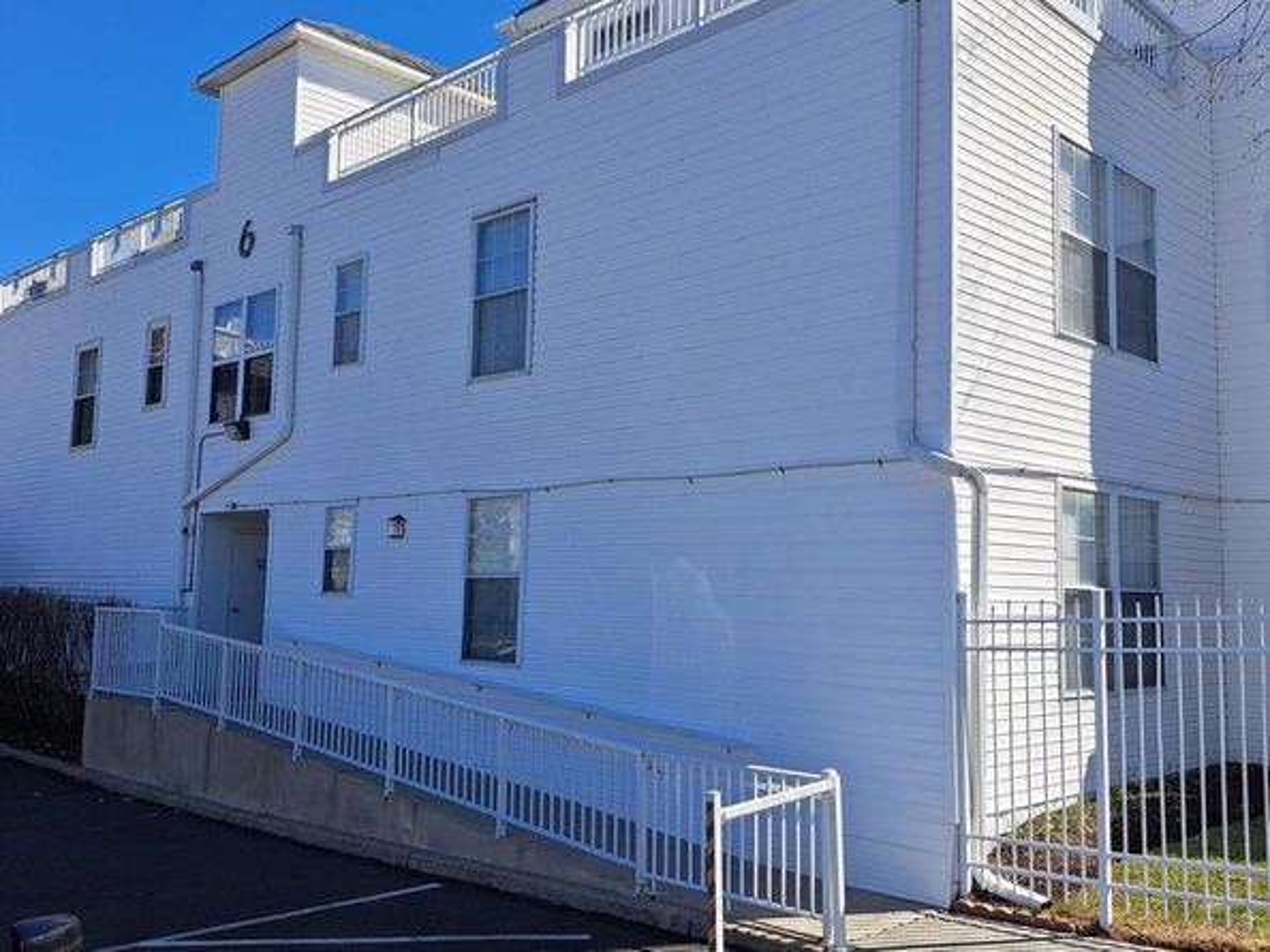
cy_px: 476
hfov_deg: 71.6
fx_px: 880
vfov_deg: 56.8
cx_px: 635
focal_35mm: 24
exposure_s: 1/1855
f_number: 1.8
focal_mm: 5.23
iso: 50
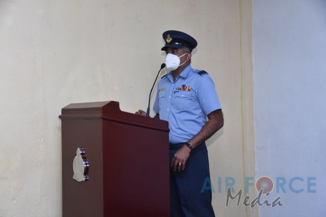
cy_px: 108
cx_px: 163
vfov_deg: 27.0
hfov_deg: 39.6
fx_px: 453
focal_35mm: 50
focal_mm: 50
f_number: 5
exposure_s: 1/100
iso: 3200
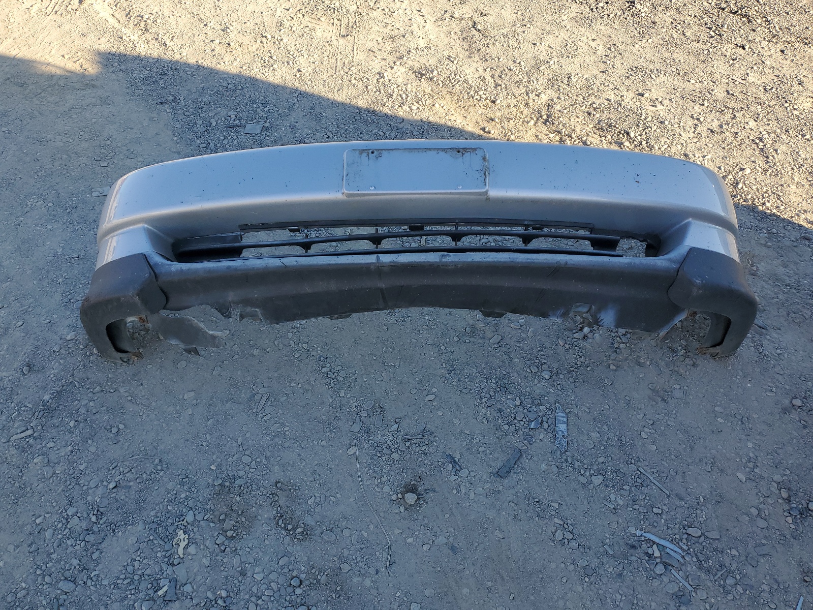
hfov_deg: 67.3
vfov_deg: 53.1
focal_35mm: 26
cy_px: 305
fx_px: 611
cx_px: 406
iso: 50
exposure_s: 1/833
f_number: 1.5
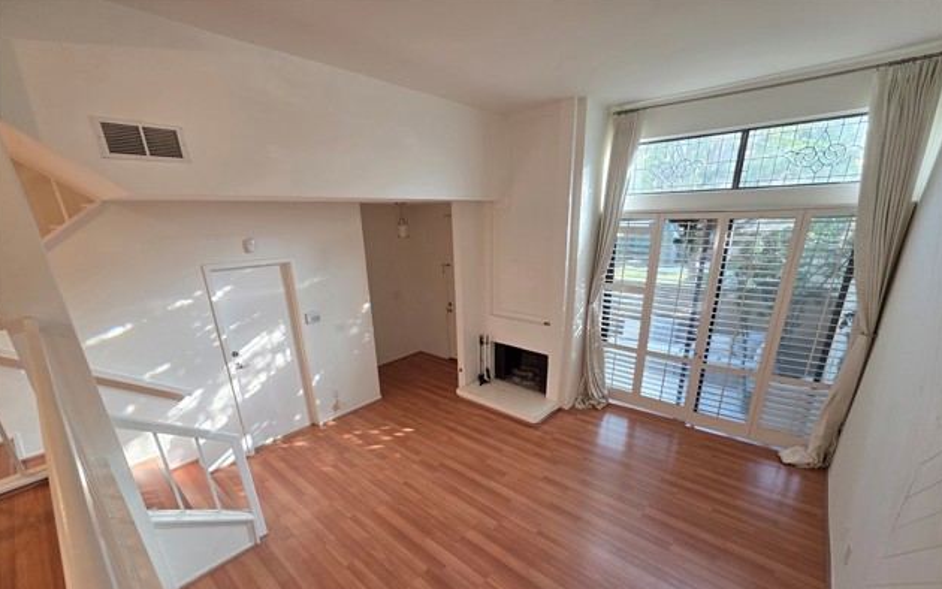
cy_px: 350
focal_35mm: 14
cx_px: 470
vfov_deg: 77.9
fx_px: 359
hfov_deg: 105.3
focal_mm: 2.2
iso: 200
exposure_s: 1/120
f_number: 1.9
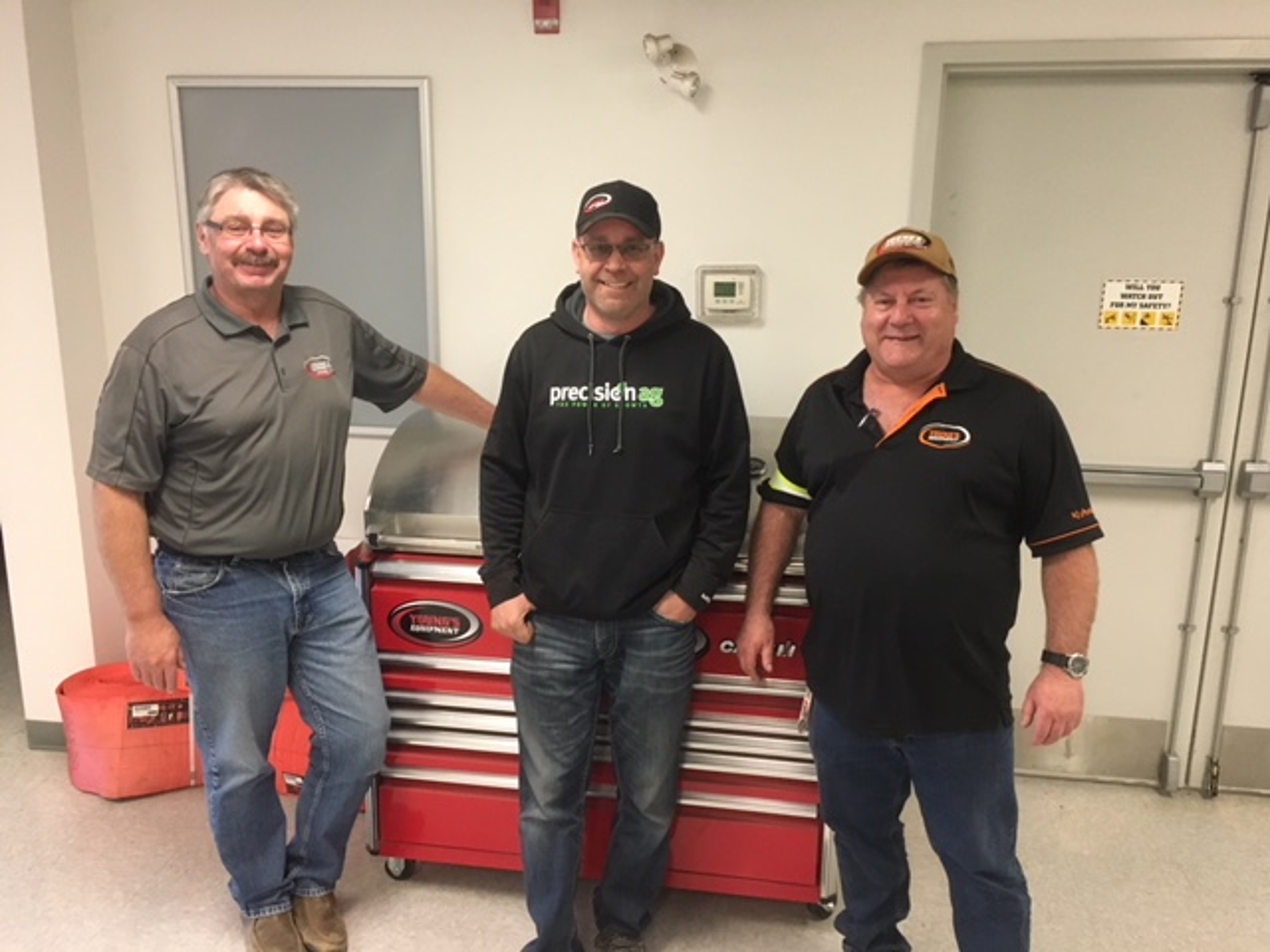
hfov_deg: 61.7
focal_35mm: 29
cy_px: 476
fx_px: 1064
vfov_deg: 48.2
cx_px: 635
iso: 160
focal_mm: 4.15
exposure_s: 1/30
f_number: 2.2
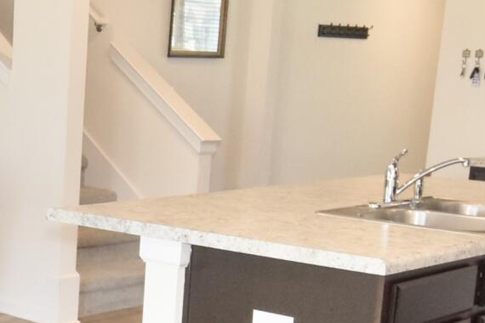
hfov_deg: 24.2
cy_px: 272
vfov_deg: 17.1
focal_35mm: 79
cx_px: -31
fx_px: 1064
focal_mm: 10
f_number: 5.6
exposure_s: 1/125
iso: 800
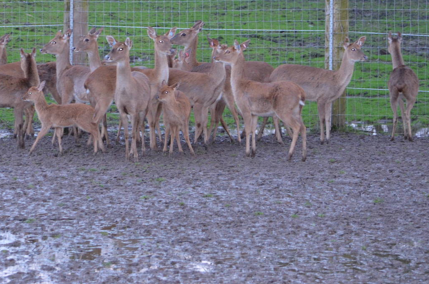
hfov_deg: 8.8
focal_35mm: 234
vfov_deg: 5.8
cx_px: 143
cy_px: 84
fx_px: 2782
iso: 1800
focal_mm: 100
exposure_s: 1/60
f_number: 4.8
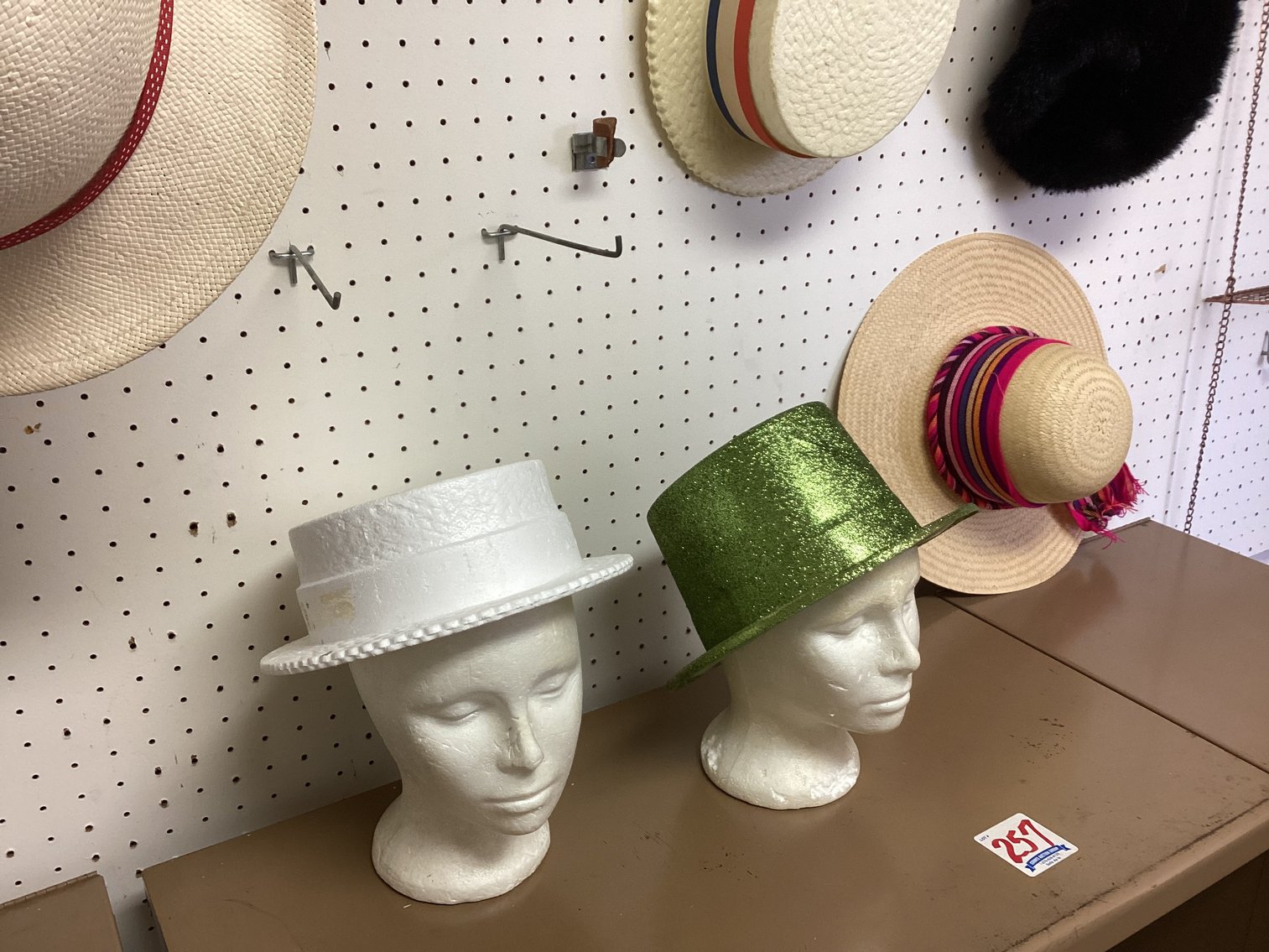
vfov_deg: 45.4
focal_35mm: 31
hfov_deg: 58.3
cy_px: 476
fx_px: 1137
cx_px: 634
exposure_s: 1/60
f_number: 2.4
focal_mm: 3.3
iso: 100
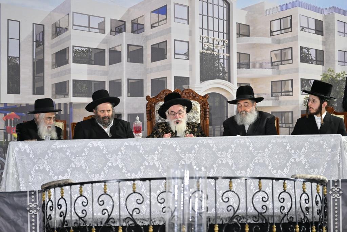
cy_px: 116
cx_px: 174
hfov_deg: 12.1
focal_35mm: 170
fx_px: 1639
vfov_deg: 8.1
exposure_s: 1/125
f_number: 2.8
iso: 1000
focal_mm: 170
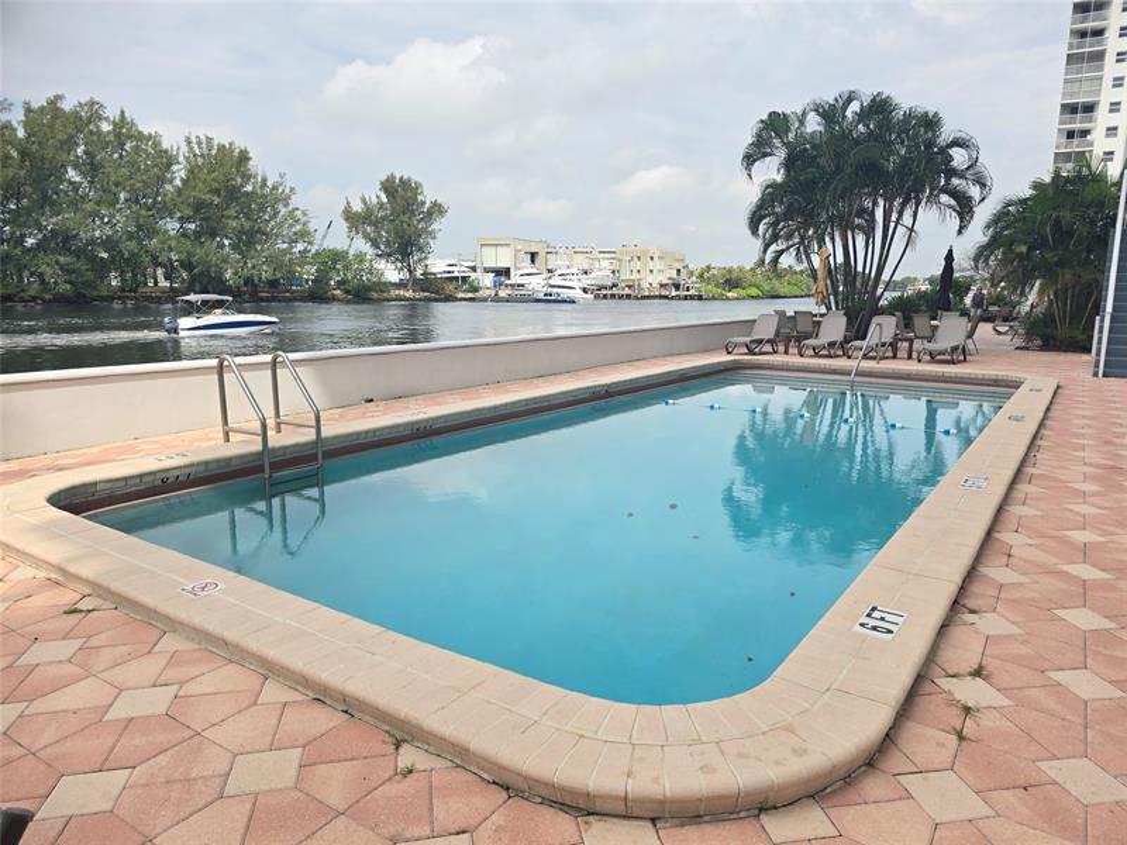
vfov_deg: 58.9
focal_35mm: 23
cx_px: 564
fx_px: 749
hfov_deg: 73.9
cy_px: 422
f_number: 1.7
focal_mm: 6.3
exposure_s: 1/648
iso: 12
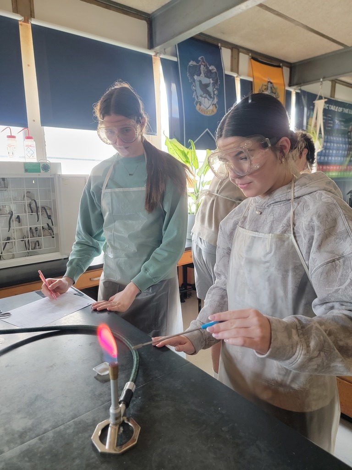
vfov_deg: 71.6
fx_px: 325
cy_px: 235
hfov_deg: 56.8
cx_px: 176
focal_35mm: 24
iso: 500
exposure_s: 1/30
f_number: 1.8
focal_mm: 6.7
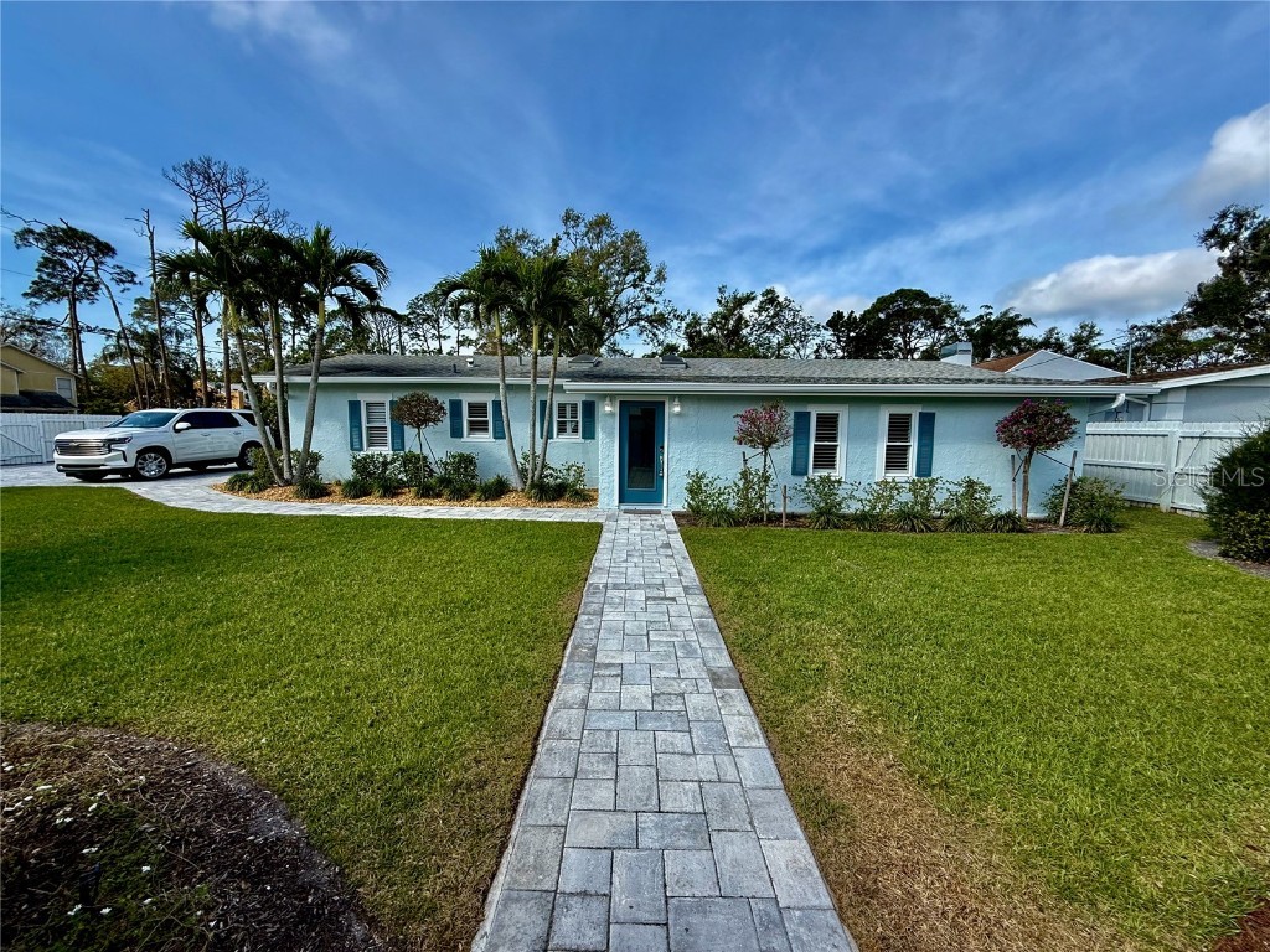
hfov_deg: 102.1
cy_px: 476
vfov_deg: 85.7
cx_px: 635
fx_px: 514
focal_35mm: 14
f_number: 2.2
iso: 50
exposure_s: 1/1497
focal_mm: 2.22
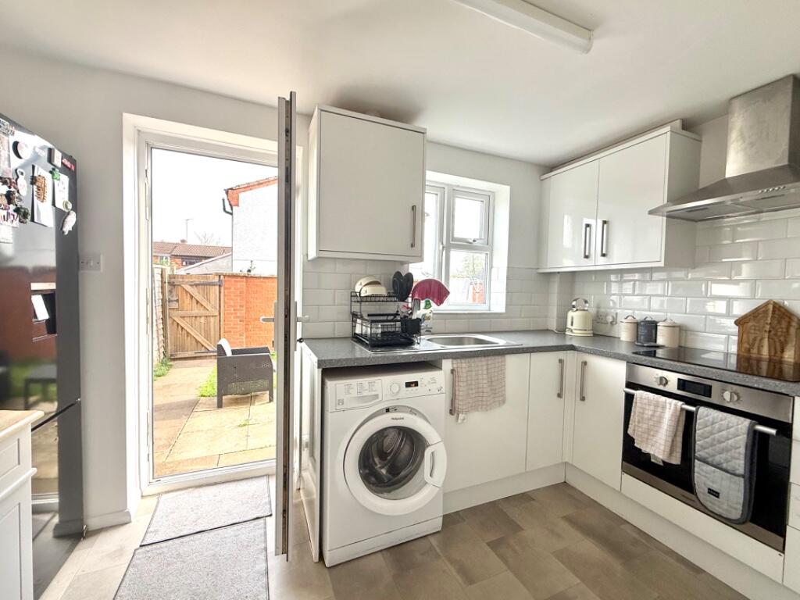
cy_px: 300
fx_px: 324
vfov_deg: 85.7
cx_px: 400
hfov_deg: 102.1
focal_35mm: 14
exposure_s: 1/298
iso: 64
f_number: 2.2
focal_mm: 2.22
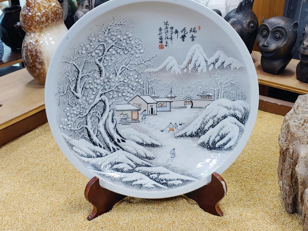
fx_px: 418
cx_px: 154
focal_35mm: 47
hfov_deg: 40.4
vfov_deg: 30.9
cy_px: 116
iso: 150
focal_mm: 4.23
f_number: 1.5
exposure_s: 1/60
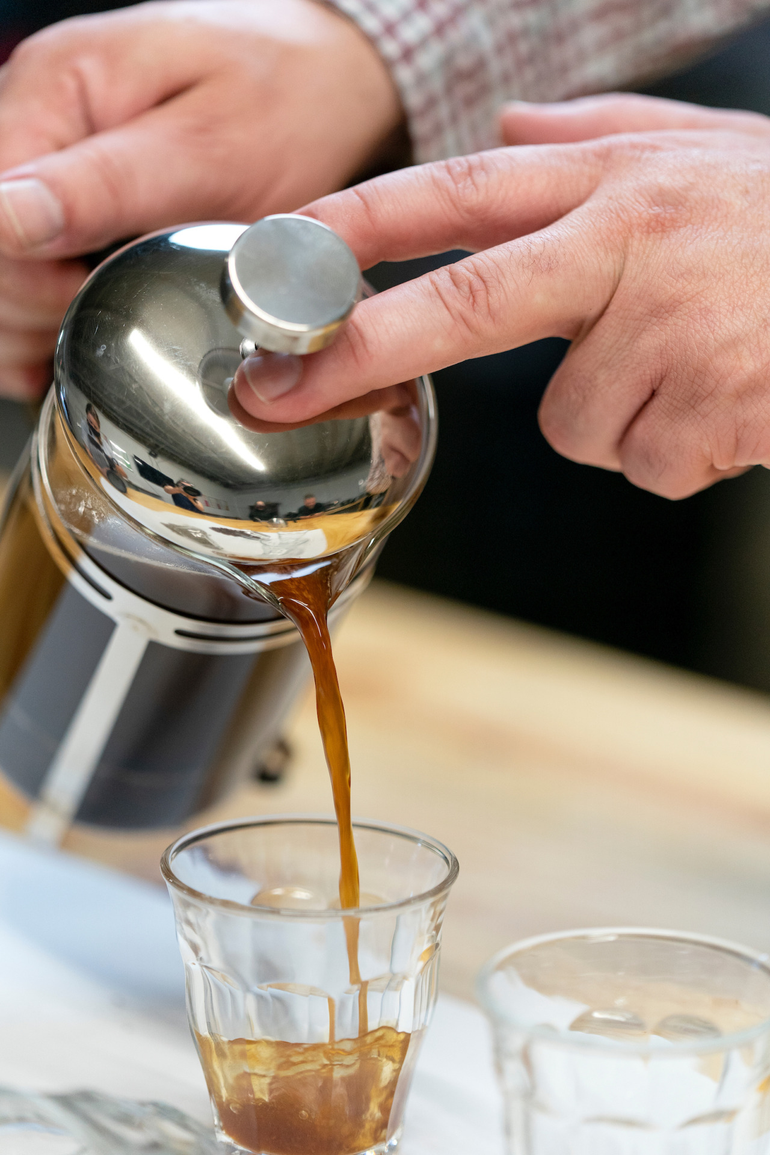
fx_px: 4010
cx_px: 385
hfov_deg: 11.0
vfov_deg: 16.4
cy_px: 578
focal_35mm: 125
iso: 1600
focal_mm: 125
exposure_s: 1/320
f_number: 2.8
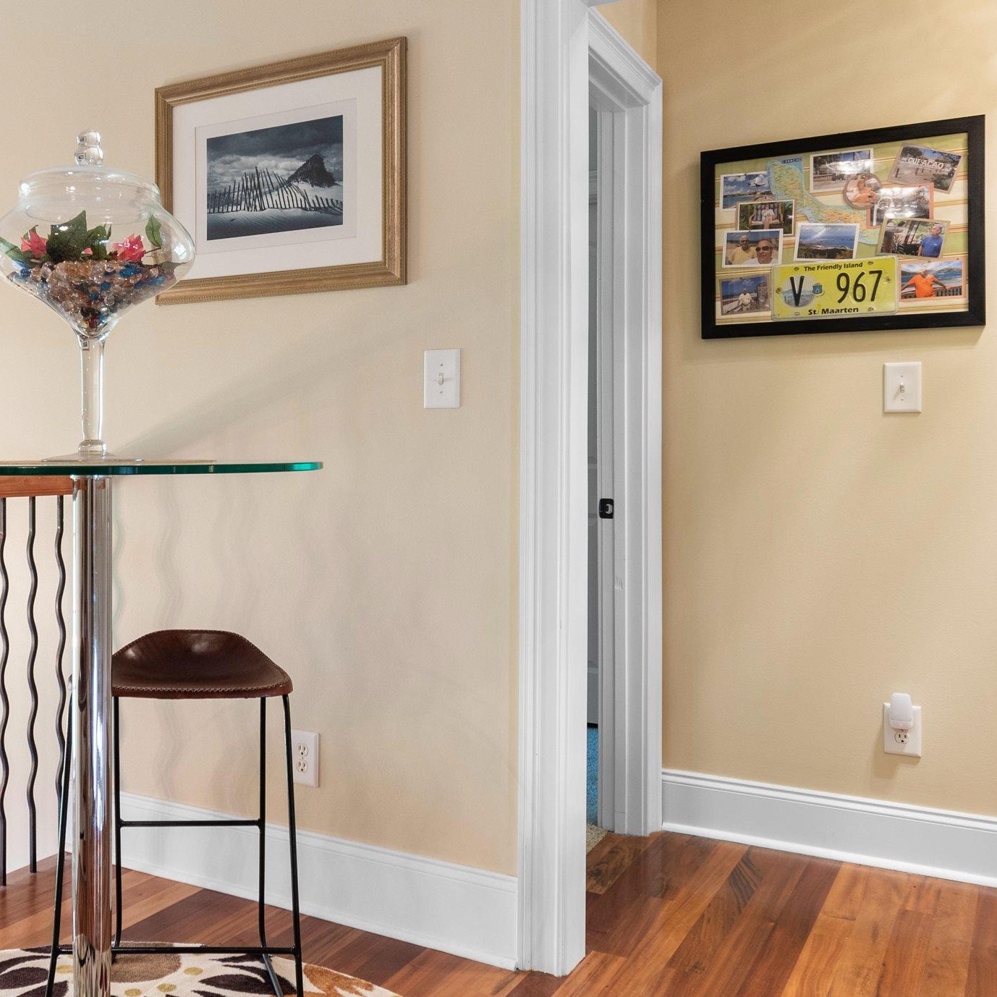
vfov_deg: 45.9
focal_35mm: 36
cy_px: 433
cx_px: 236
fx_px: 1173
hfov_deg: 44.3
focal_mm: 13
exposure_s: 1.6
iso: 100
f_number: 4.8
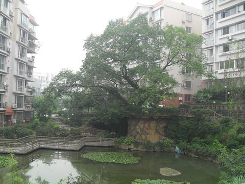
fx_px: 248
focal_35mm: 35
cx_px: 122
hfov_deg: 52.6
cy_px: 92
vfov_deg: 40.7
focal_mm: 6.2
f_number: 2.8
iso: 100
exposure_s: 1/250
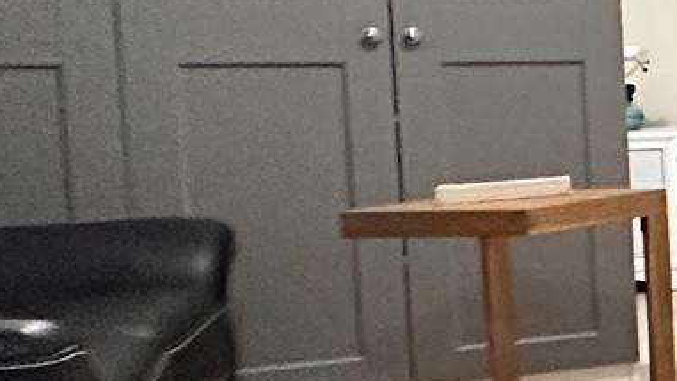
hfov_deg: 14.3
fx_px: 1471
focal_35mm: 82
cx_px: 1697
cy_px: 134
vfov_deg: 14.7
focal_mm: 2.22
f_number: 2.2
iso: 500
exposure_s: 1/60
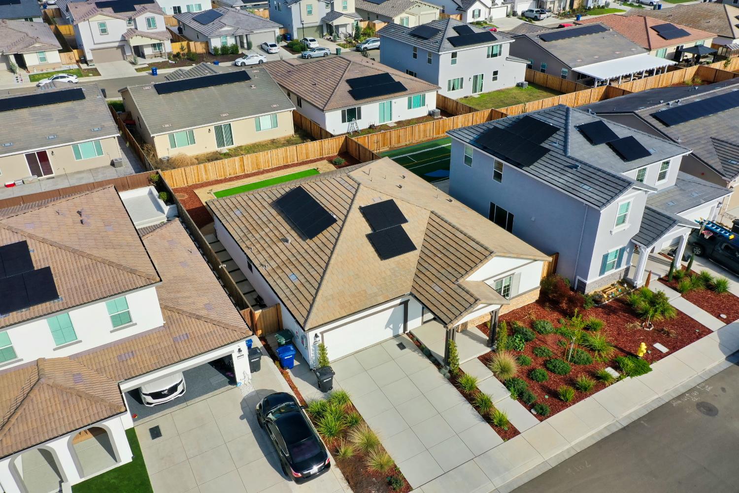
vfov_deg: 46.4
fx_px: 575
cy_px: 246
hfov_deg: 65.5
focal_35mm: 28
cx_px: 370
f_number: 5.6
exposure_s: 1/500
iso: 100
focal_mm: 10.26
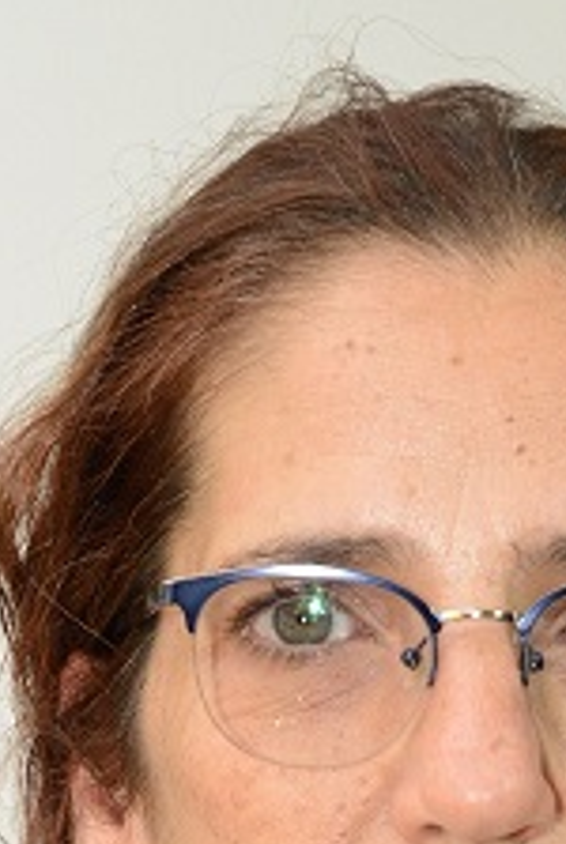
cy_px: 1191
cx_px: 536
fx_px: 6677
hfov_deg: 4.8
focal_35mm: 284
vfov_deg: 7.1
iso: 1000
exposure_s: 1/200
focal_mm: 85
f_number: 4.5
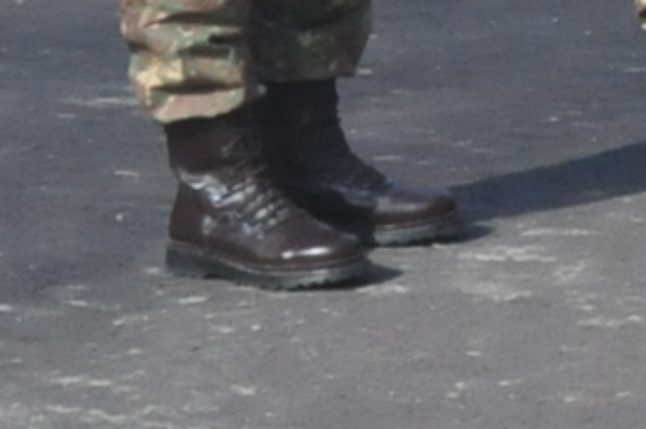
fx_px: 7134
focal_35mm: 398
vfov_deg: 3.4
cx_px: 1671
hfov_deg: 5.0
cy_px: -193
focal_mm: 38
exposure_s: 1/800
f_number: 14
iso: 1600
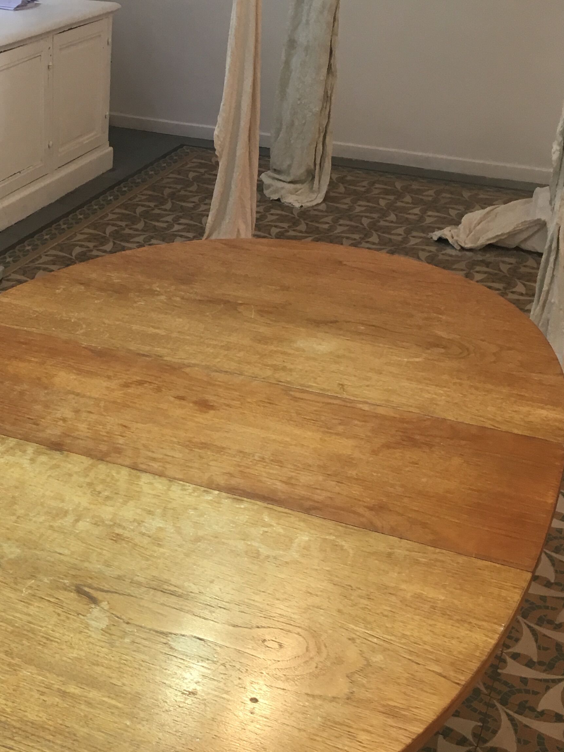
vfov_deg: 37.3
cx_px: 91
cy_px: 461
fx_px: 1108
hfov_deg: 27.8
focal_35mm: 51
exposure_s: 1/33
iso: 100
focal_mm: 4.15
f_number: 2.2
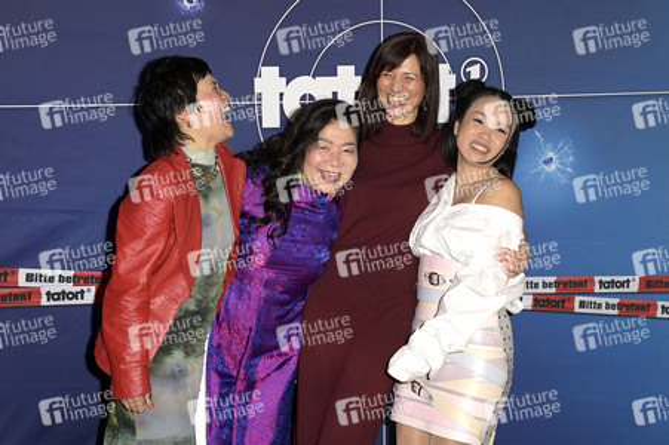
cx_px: 334
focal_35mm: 62
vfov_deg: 21.9
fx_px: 1151
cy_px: 222
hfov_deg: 32.4
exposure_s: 1/250
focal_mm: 62
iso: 640
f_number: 5.6
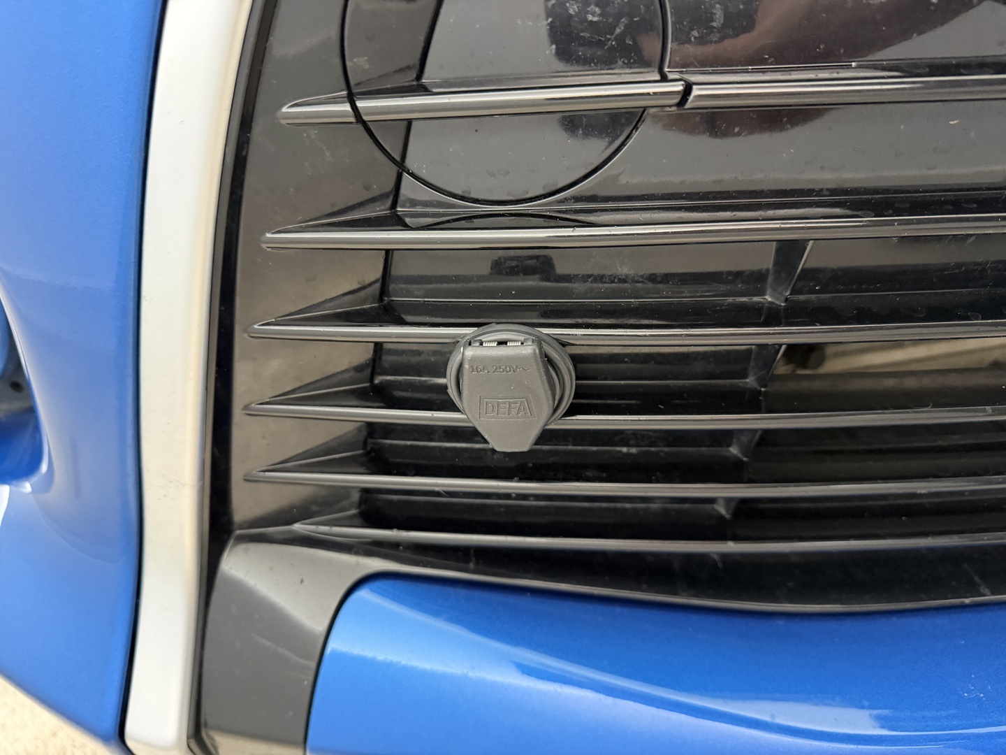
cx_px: 503
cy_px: 378
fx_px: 697
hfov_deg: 71.6
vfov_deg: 56.8
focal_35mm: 24
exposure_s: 1/33
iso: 800
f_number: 1.78
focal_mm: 6.76
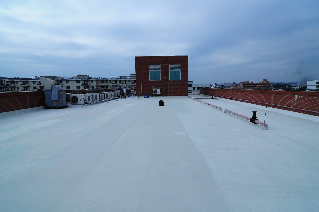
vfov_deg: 71.9
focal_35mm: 16
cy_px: 106
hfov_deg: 95.1
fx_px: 146
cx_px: 160
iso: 400
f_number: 8
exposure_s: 1/1000
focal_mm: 11
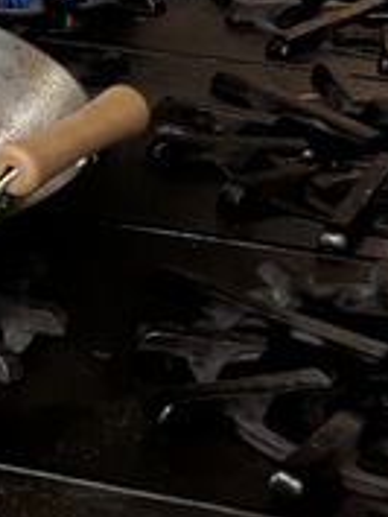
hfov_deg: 8.6
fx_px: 2239
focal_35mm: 150
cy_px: -114
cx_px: -671
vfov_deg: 12.8
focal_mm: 5.96
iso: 125
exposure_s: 1/60
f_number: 1.6
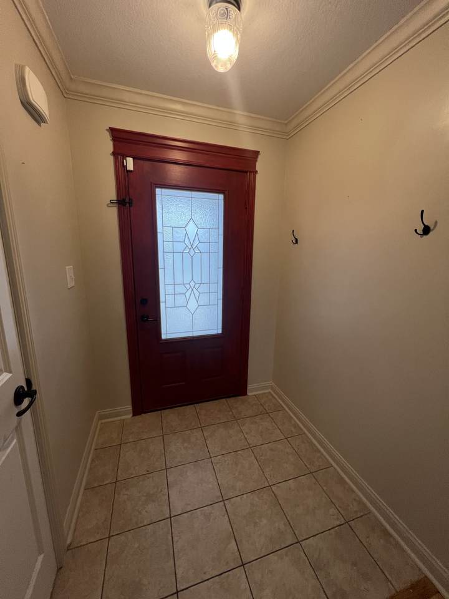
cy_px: 300
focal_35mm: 13
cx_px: 224
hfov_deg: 89.9
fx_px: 225
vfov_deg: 106.2
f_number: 1.8
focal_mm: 1.57
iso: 160
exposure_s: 1/120
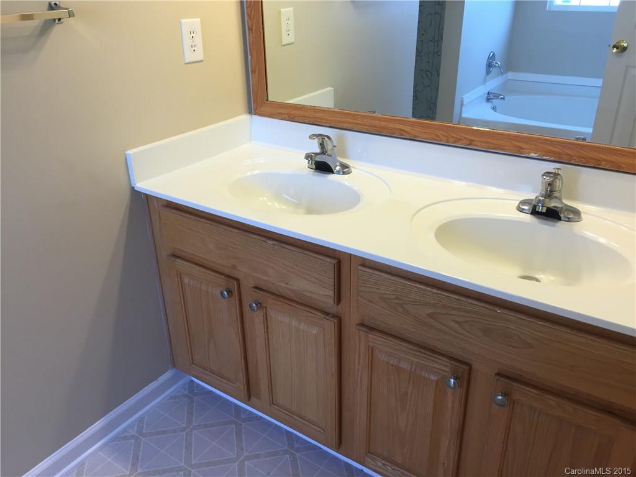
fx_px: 533
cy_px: 238
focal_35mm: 29
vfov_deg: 48.2
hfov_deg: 61.7
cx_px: 318
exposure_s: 1/40
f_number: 2.2
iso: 32
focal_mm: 4.15
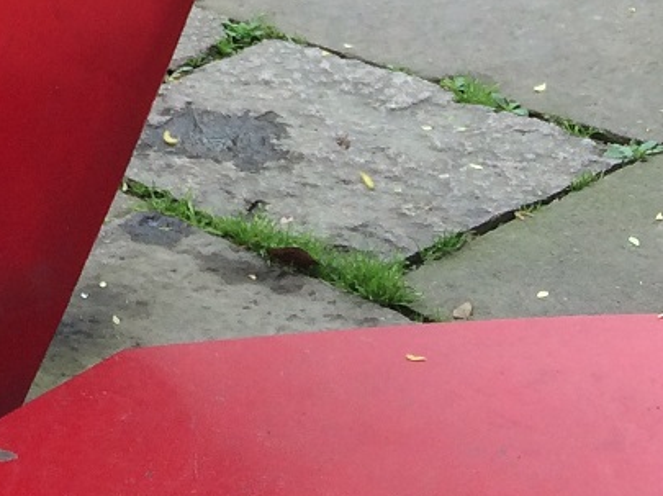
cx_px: -607
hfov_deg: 14.1
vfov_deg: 11.1
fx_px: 2315
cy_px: -498
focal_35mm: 121
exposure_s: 1/210
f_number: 2.2
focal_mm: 4.12
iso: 32
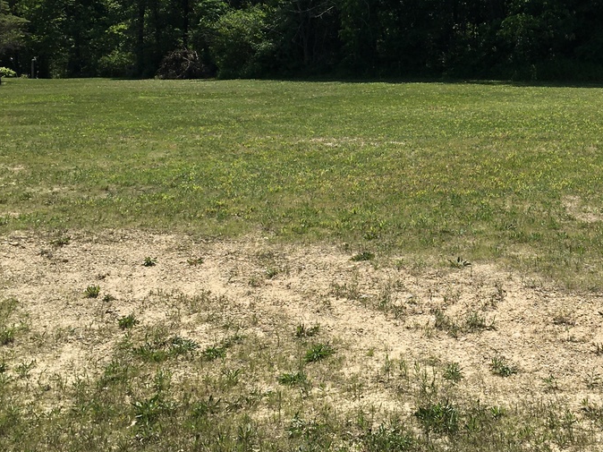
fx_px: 1080
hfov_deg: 30.5
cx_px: 477
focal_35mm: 62
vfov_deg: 23.1
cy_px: 52
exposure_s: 1/2404
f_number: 2.2
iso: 25
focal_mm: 4.15
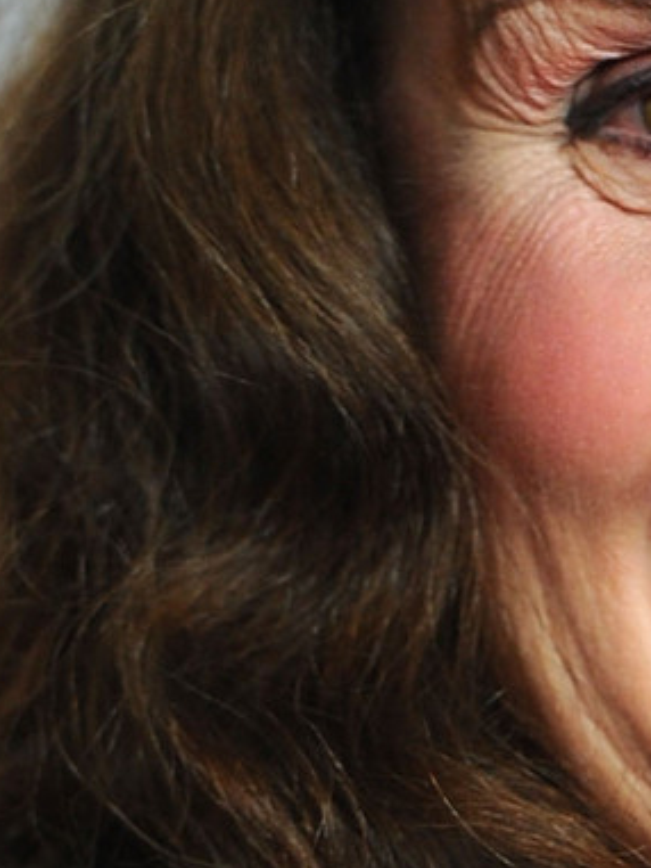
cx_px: 973
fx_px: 20049
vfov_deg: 2.5
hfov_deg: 1.9
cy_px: 1100
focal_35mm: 800
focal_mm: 155
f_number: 3.2
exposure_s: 1/250
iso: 1250
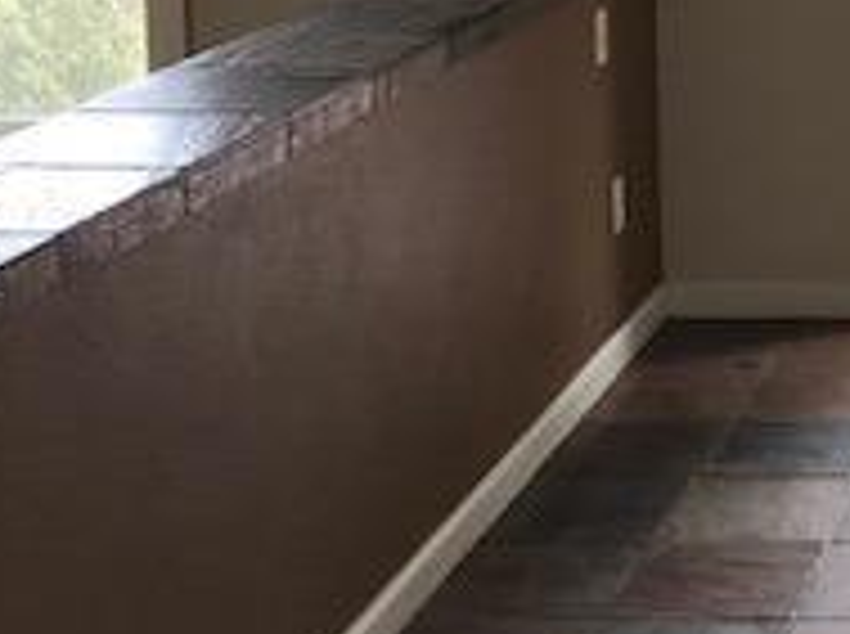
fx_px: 2328
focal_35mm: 95
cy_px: -90
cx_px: 1336
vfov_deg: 15.1
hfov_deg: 18.1
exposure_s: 1/120
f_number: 1.8
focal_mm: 3.99
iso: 20
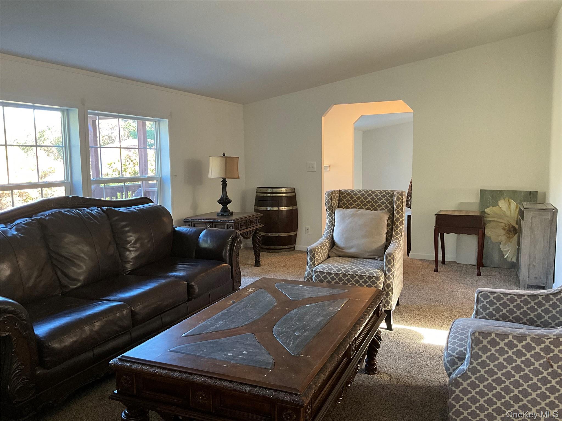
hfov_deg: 61.7
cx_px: 281
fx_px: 471
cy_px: 210
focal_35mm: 29
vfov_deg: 48.2
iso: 160
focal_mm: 3
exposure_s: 1/60
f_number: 1.8
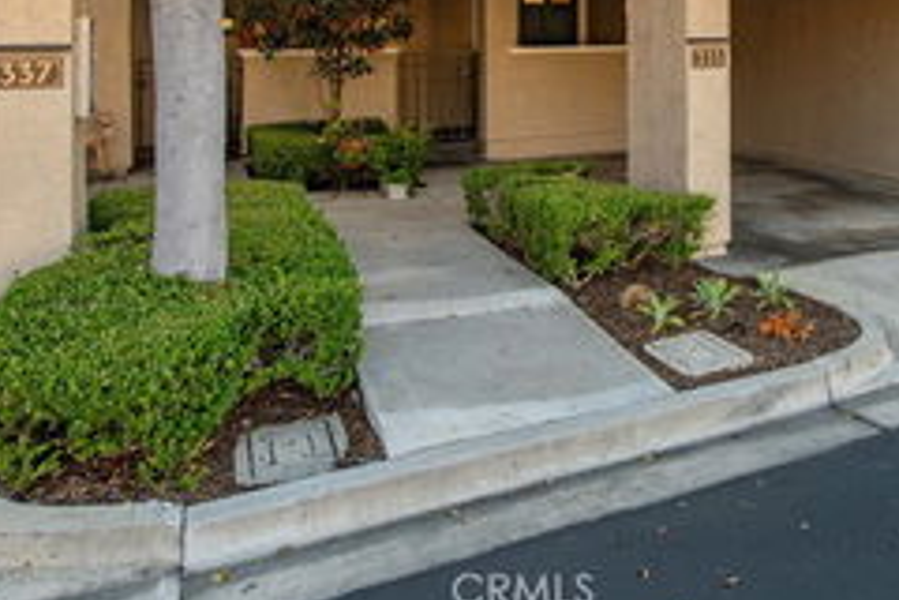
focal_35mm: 38
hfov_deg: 45.7
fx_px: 949
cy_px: 17
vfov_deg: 32.6
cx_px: 817
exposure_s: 1/250
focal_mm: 19
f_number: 5
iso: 200
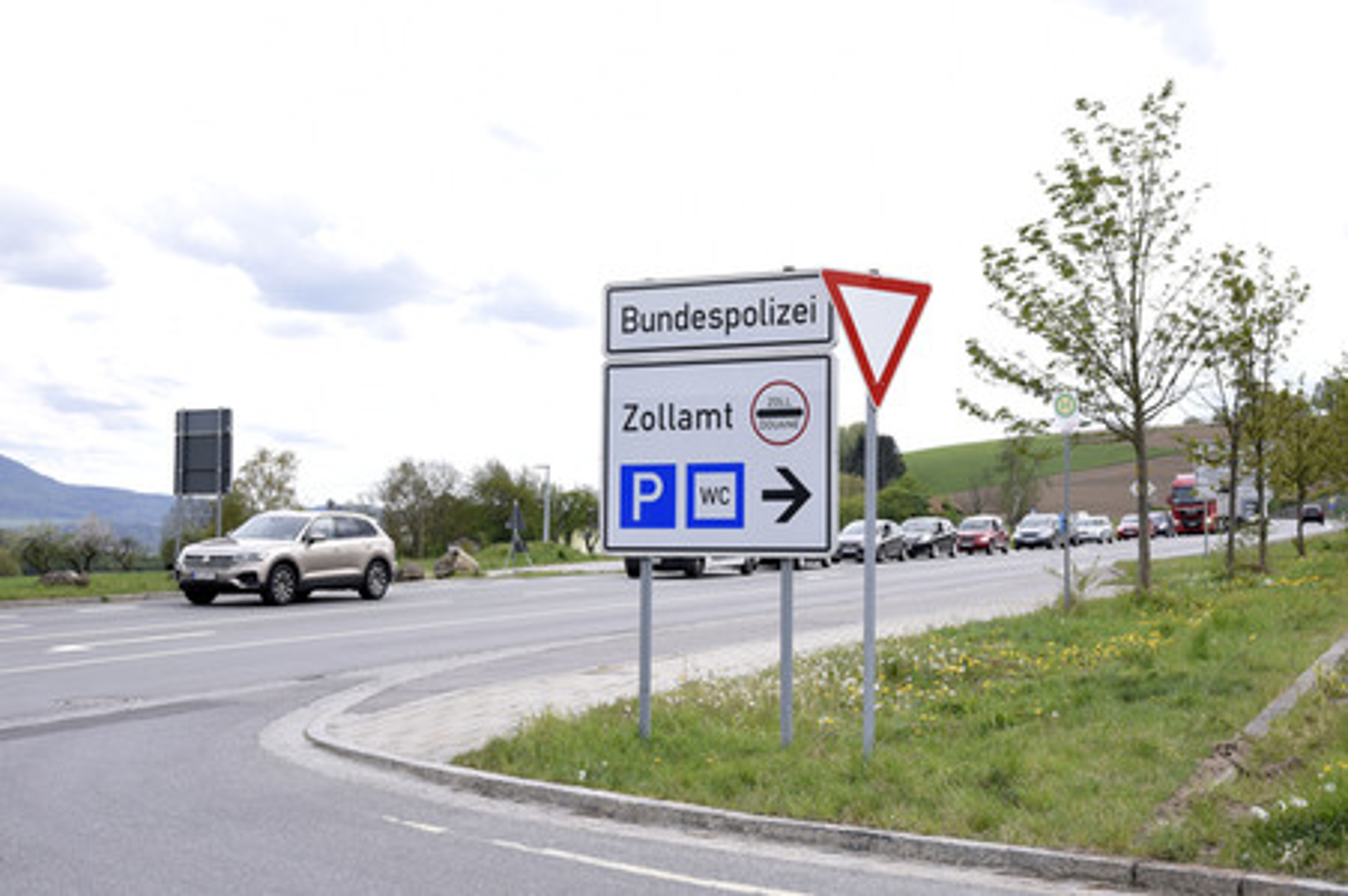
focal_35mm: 52
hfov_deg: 38.2
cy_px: 448
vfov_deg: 26.0
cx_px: 674
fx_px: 1946
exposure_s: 1/160
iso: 500
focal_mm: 52
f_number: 11
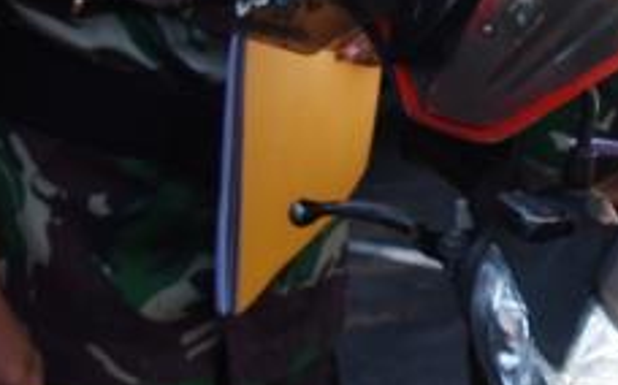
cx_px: 548
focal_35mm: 165
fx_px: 2776
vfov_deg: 7.8
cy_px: -172
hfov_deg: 12.6
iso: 220
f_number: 7.1
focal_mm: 24
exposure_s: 1/200
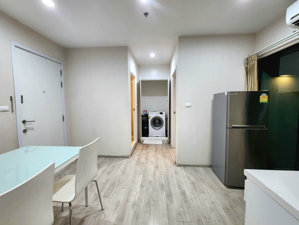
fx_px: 112
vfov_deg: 89.9
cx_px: 150
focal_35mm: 13
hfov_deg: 106.2
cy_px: 112
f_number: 2.2
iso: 320
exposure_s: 1/33
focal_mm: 2.2
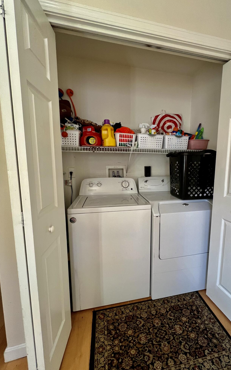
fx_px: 141
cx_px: 139
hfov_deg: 77.7
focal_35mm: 14
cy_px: 182
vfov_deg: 105.3
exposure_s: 1/60
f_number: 1.8
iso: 200
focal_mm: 1.57
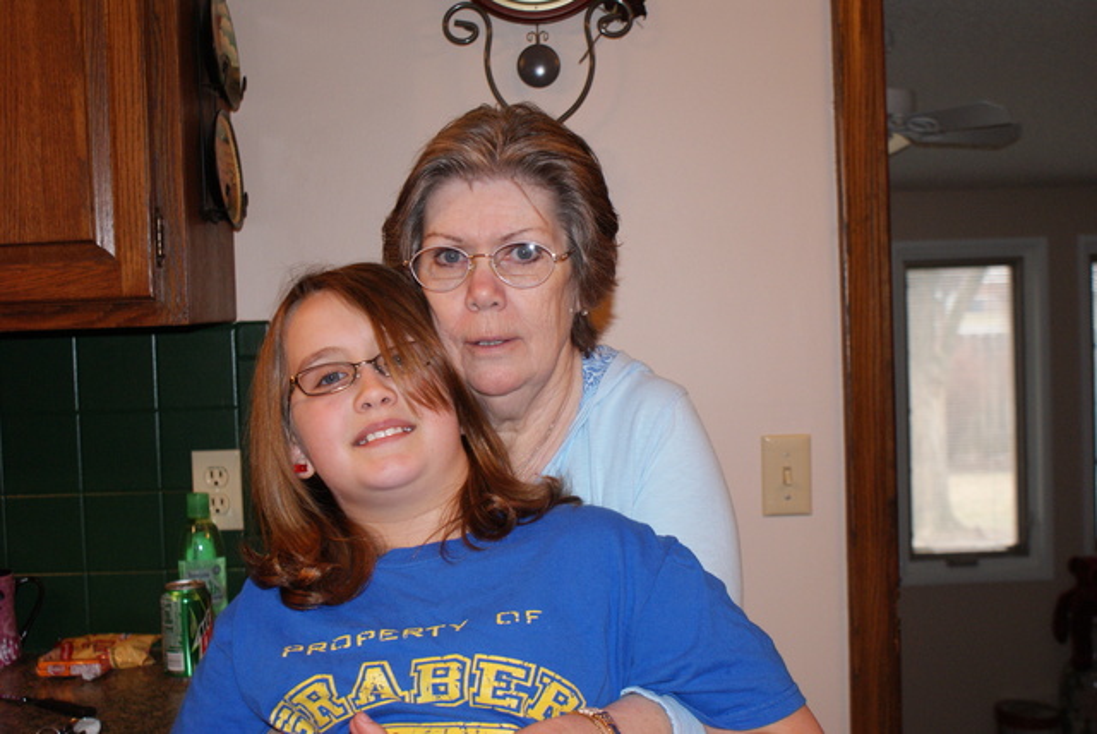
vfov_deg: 29.9
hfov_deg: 43.6
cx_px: 548
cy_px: 367
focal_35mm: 45
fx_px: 1372
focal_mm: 30
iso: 400
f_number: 5.6
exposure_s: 1/60
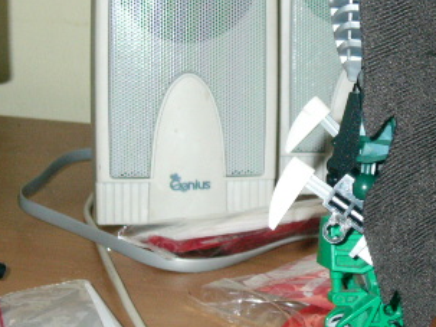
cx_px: 394
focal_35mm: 112
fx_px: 1410
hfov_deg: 17.3
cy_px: 109
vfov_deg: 13.2
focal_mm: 8.8
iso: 200
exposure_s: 1/60
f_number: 3.4
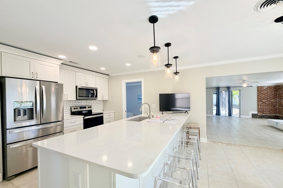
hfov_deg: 100.4
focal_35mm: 15
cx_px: 145
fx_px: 118
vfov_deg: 77.2
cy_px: 100
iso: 100
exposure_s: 1/120
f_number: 2.2
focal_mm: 2.22
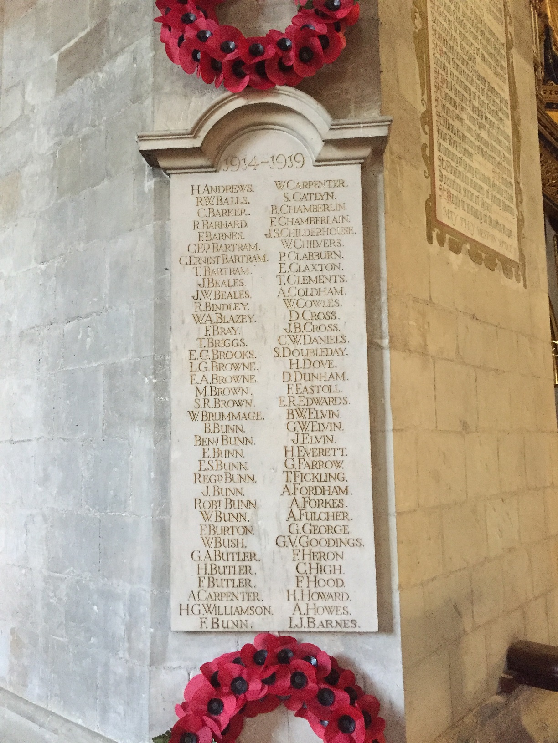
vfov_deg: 61.7
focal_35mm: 29
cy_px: 372
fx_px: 623
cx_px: 279
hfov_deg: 48.2
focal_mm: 4.15
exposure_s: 1/17
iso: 320
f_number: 2.2
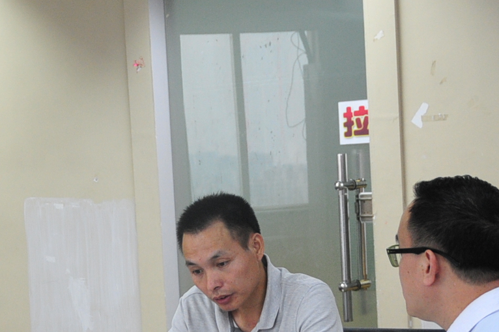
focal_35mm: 113
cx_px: 104
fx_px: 1570
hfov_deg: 17.9
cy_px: 286
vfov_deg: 12.0
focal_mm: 27
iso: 640
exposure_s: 1/30
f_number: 4
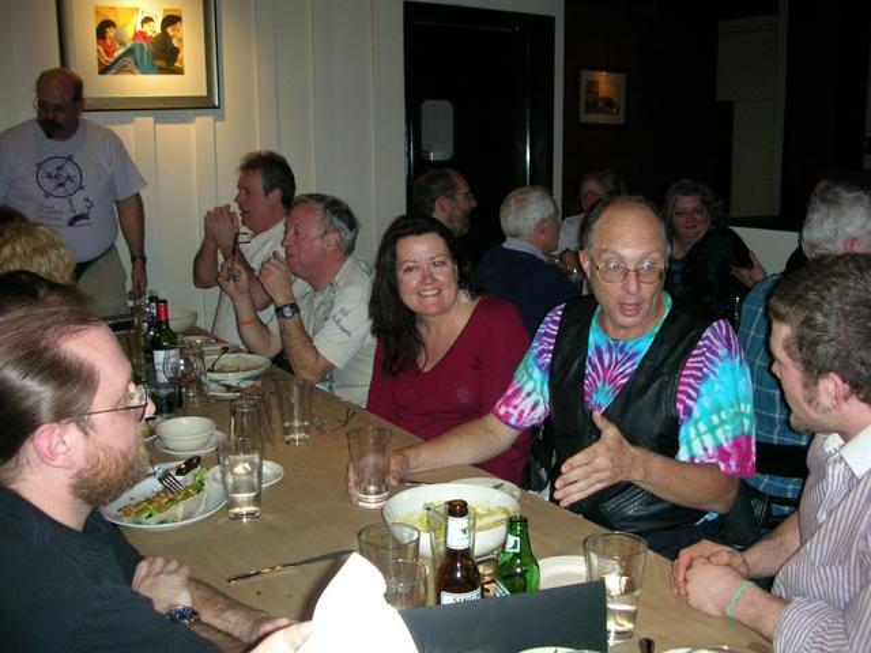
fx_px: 881
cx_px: 436
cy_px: 326
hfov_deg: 52.6
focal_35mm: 35
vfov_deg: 40.7
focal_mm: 5.8
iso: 161
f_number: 3
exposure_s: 1/60.1
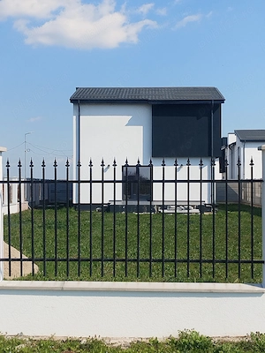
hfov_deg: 23.7
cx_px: 132
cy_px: 176
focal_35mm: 62
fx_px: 633
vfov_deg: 31.2
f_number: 1.8
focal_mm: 6.24
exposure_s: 1/876
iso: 100
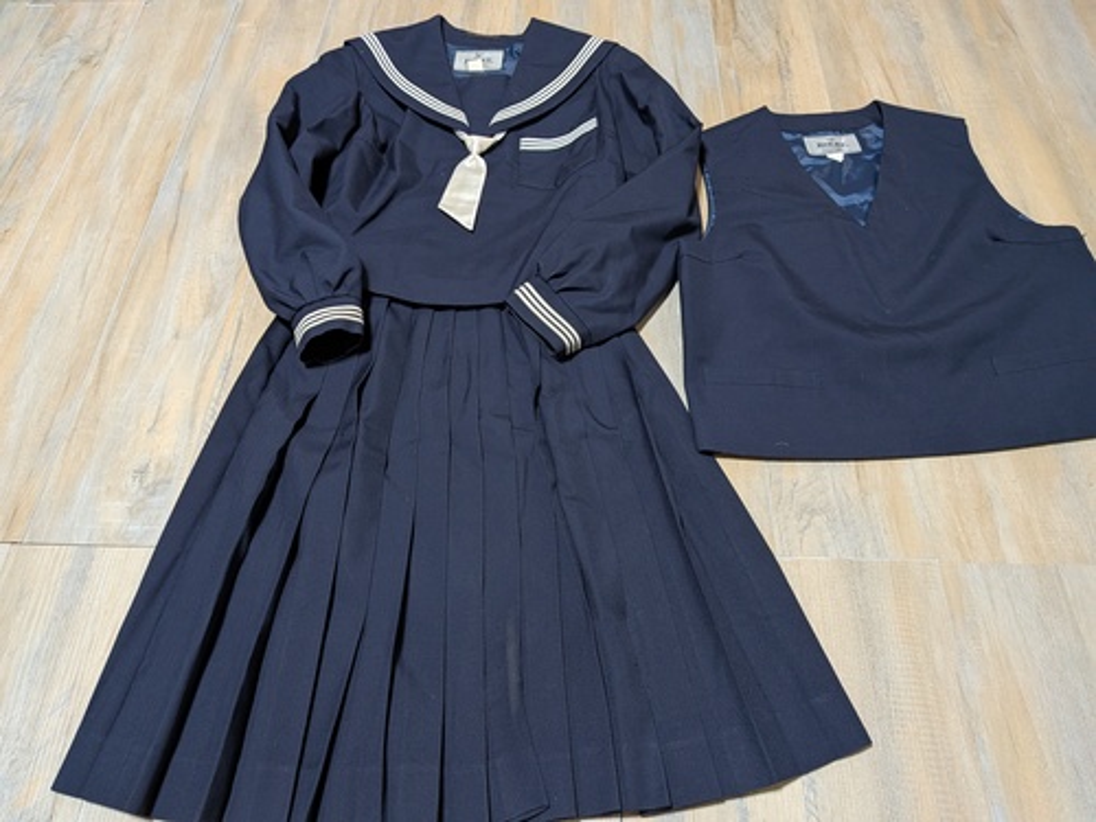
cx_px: 548
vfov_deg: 56.8
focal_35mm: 24
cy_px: 411
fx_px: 760
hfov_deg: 71.6
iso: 26
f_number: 1.7
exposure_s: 1/24.1
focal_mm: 4.53
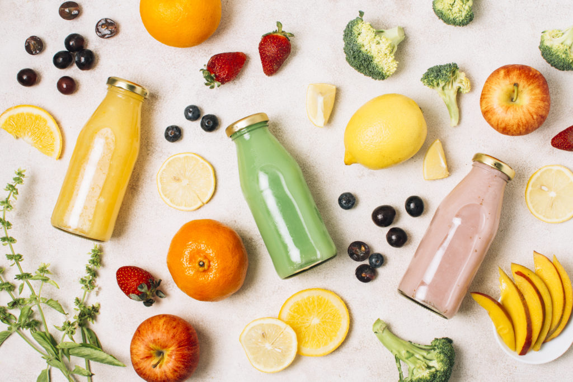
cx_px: 286
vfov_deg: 25.8
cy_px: 191
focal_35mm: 52
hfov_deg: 37.8
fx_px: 836
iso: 160
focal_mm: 35
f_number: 8
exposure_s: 1/160
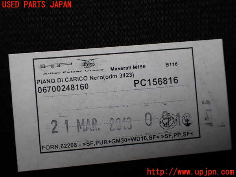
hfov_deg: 60.0
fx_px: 205
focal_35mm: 30
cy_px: 88
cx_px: 118
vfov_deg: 46.8
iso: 100
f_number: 2.3
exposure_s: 1/160
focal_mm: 5.4
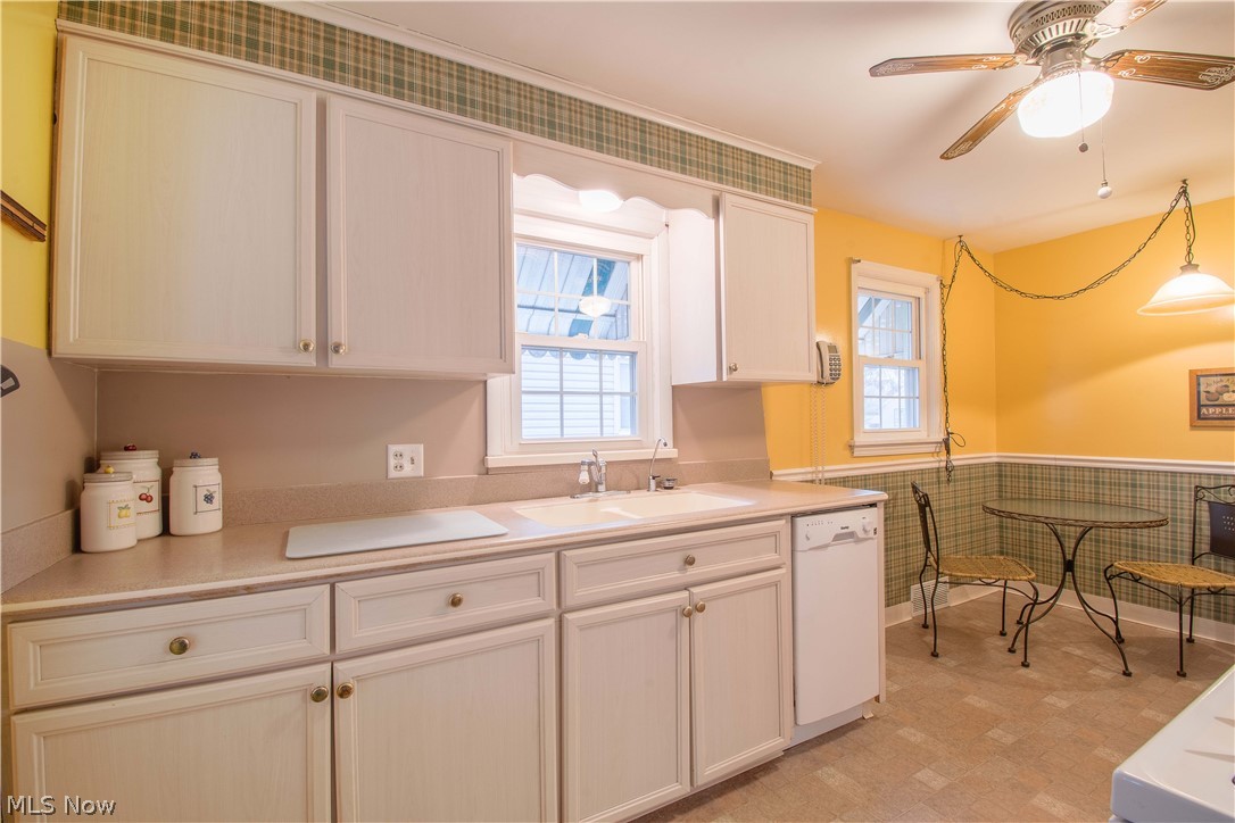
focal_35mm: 15
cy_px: 412
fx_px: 515
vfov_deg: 77.3
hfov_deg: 100.4
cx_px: 618
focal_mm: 10
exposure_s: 8
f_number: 14
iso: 250
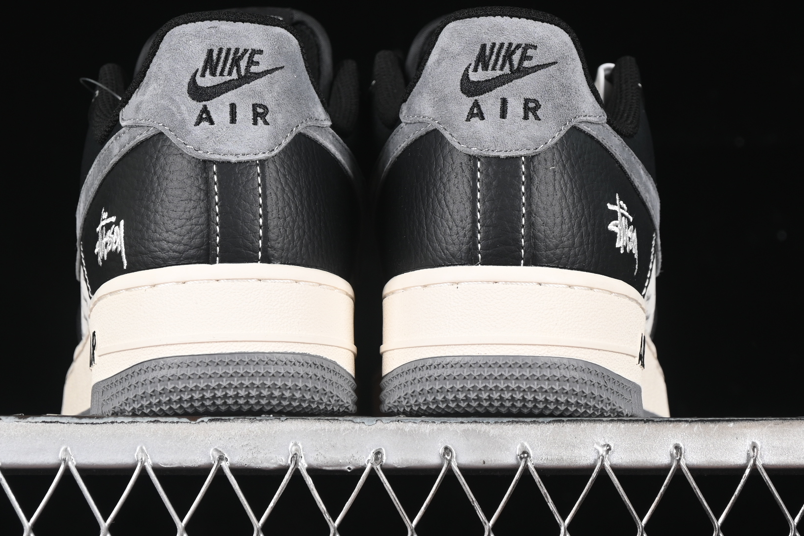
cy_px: 132
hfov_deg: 16.0
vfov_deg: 10.7
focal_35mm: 128
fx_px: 2859
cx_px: 385
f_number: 6.3
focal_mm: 50
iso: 160
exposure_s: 1/60
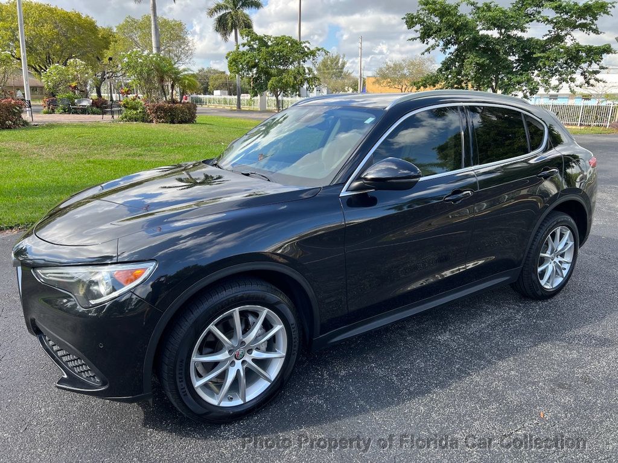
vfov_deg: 53.1
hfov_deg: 67.3
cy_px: 232
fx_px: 464
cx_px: 309
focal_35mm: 26
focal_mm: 5.7
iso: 50
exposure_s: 1/1009
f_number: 1.5
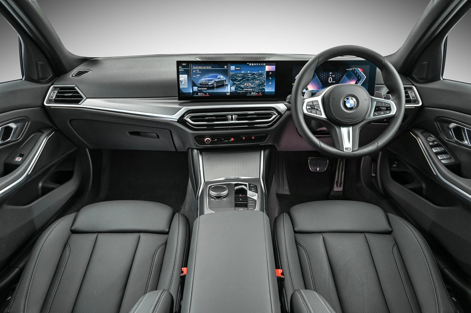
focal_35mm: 24
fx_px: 314
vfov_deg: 53.1
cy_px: 156
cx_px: 236
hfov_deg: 73.8
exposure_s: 1/5
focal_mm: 24
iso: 400
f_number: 9
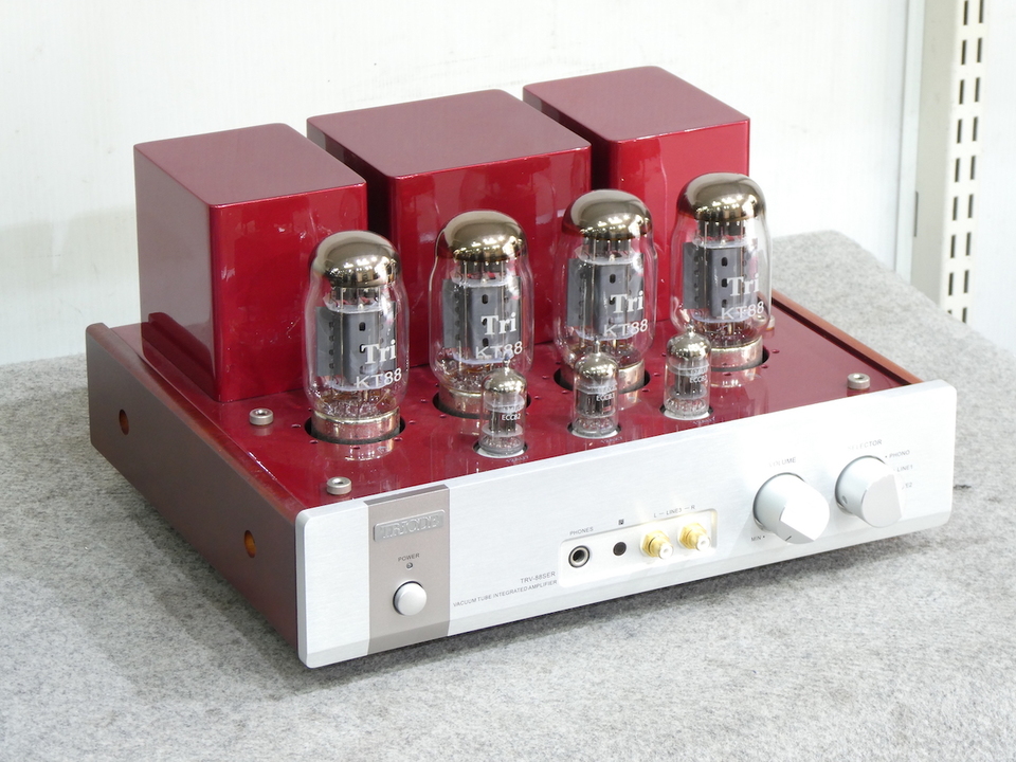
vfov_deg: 12.9
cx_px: 508
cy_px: 381
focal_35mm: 115
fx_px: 3375
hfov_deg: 17.1
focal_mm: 20.6
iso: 200
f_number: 5.1
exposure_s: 1/6
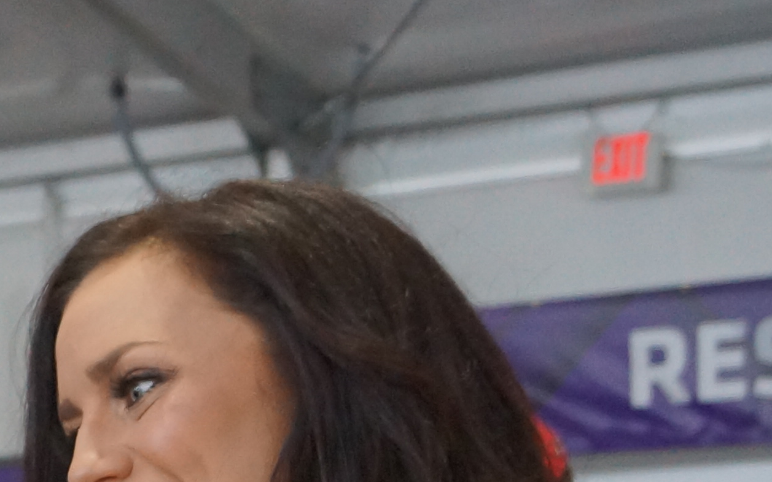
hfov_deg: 13.1
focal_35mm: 146
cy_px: 931
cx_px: -558
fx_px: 3071
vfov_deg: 8.5
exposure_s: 1/160
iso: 800
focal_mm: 20
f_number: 4
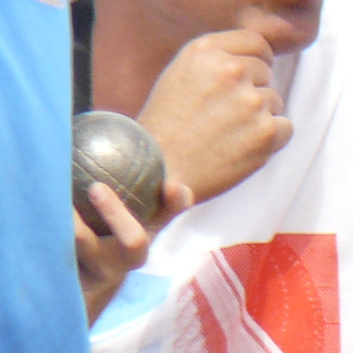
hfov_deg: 0.8
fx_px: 26847
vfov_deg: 0.8
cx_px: 377
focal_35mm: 2327
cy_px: 64
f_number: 5
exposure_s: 1/200
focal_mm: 72
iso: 100
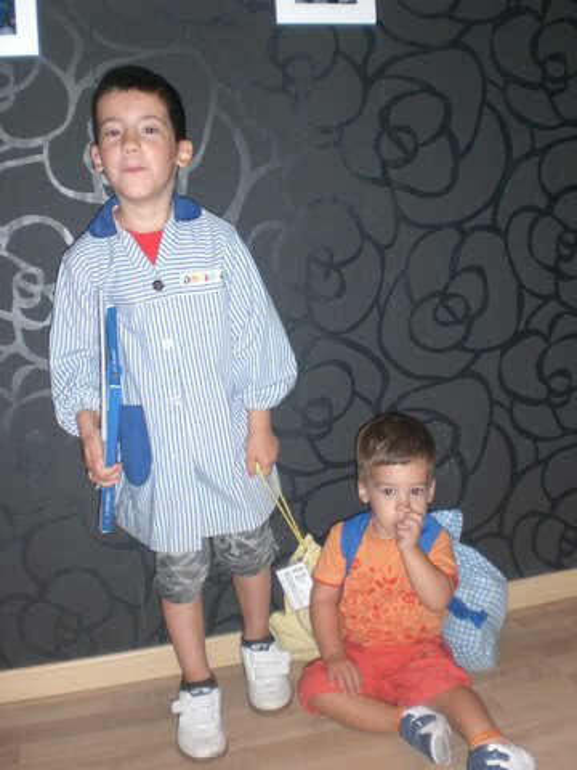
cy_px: 385
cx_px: 288
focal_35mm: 38
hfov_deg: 37.7
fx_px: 845
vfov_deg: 49.0
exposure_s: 1/60
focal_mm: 6.3
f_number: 3.1
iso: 200
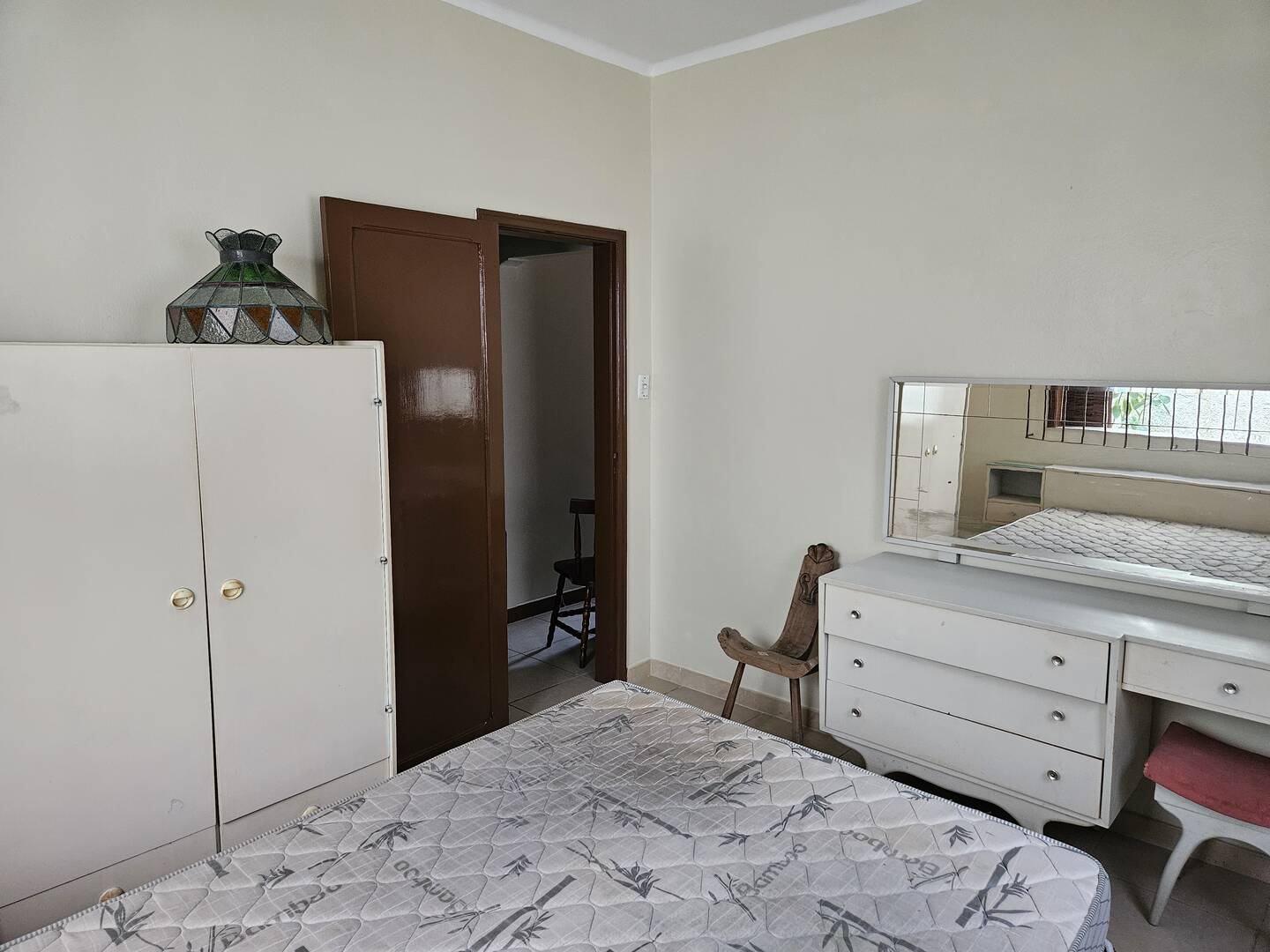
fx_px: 844
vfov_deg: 58.9
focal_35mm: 23
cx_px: 635
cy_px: 476
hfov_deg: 73.9
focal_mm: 5.4
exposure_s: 1/120
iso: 1000
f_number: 1.8
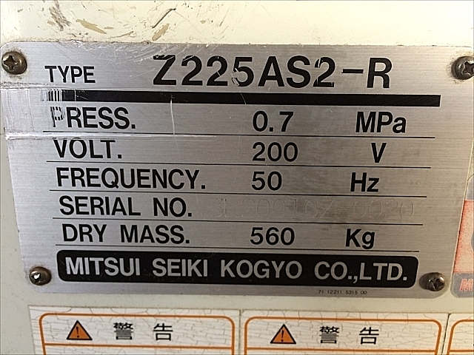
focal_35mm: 29
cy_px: 178
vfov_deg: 48.2
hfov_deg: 61.7
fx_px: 397
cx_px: 237
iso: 40
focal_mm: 4.15
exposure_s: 1/30
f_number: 2.2
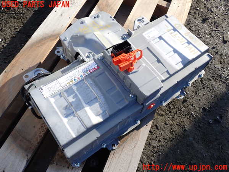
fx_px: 198
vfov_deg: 46.8
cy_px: 86
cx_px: 114
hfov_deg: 60.0
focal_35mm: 30
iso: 100
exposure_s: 1/320
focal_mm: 5.4
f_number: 3.2
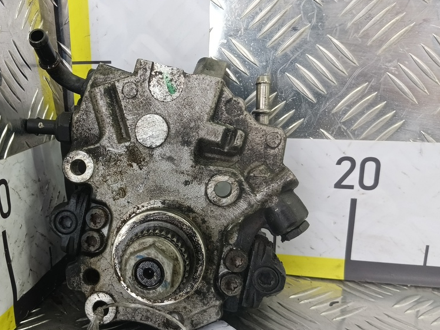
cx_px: 143
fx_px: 470
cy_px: 180
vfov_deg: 38.6
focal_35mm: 37
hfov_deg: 49.2
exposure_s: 1/50
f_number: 1.6
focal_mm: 4.11
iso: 146
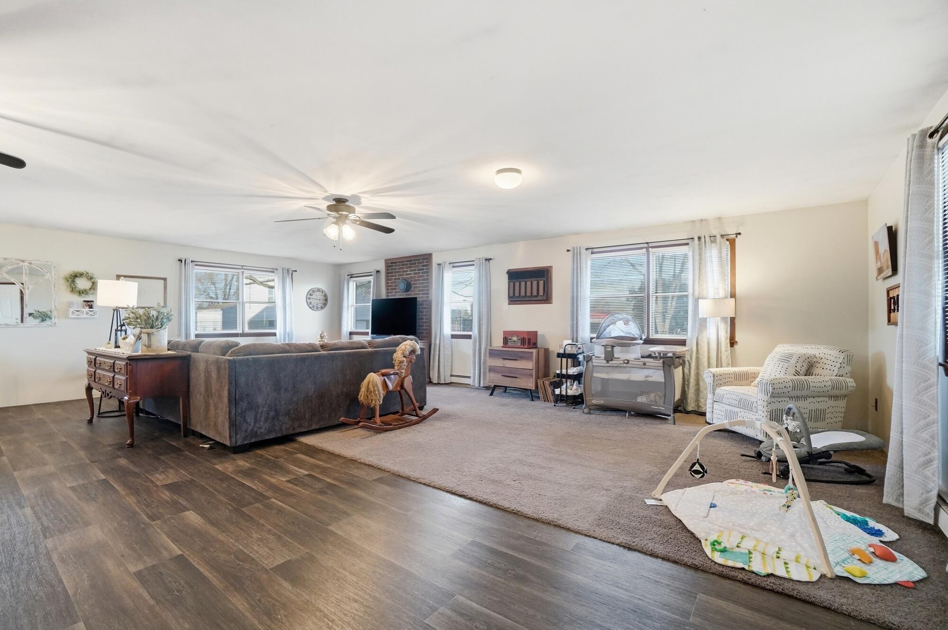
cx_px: 474
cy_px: 315
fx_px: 395
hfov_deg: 100.4
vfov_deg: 77.2
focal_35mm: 15
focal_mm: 10
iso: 100
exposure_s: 1/125
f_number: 4
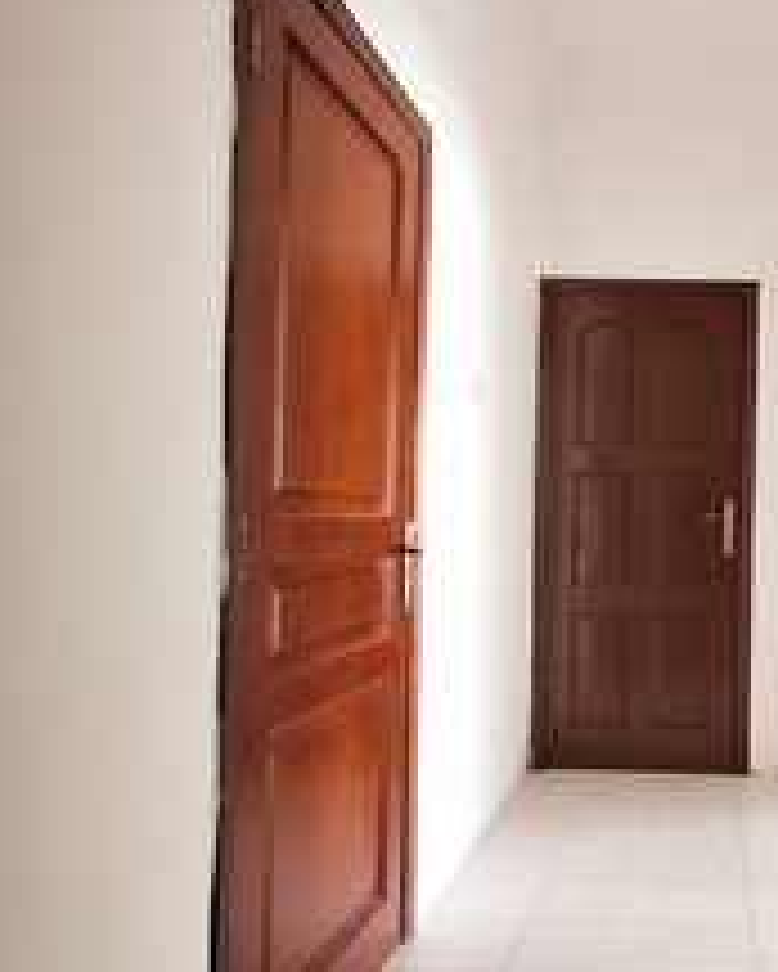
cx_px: 686
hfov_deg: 41.4
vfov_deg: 54.2
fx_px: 949
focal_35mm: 33
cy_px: 497
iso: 100
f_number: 2.2
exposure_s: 1/40
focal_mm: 1.64
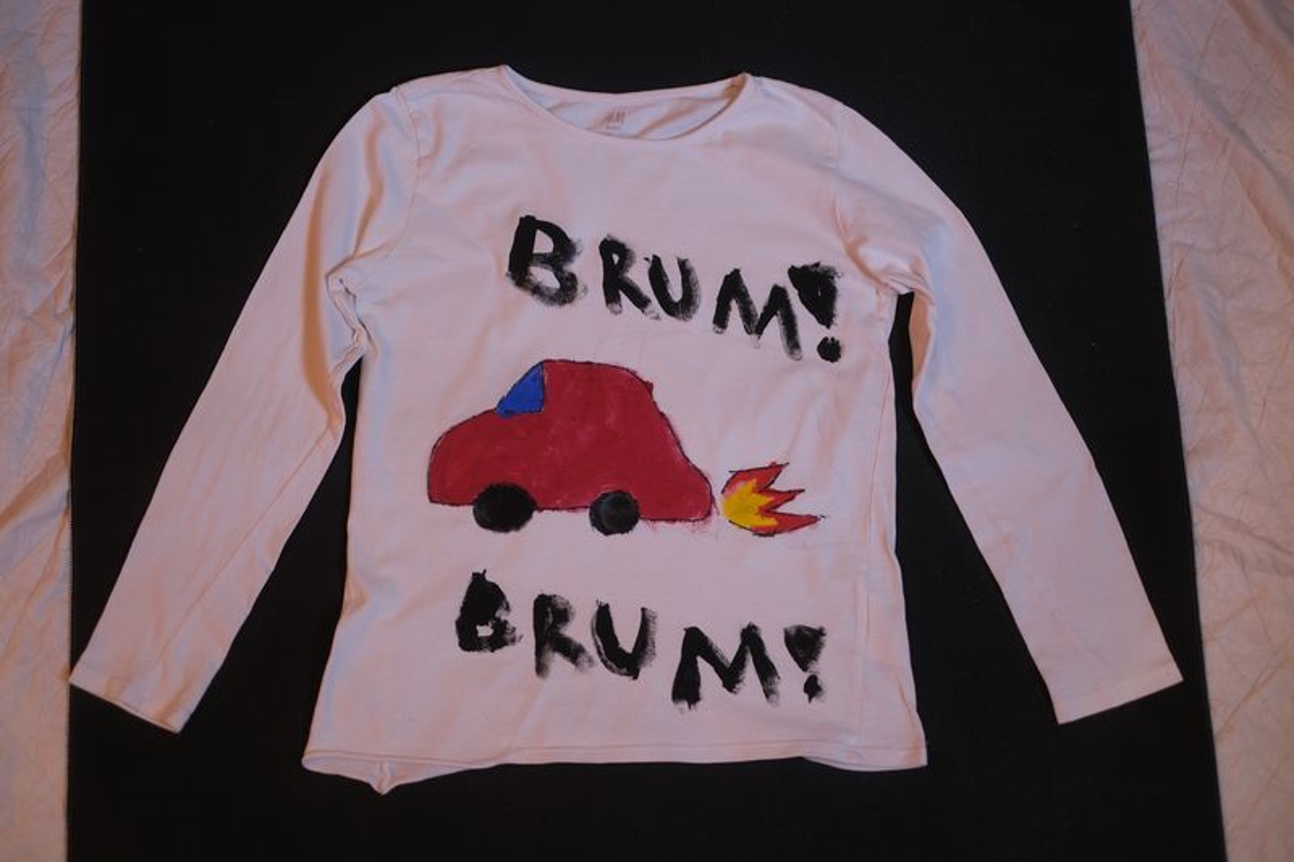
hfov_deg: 37.5
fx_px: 1905
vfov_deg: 25.5
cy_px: 431
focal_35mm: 53
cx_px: 647
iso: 200
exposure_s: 1/52
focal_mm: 35
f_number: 1.4
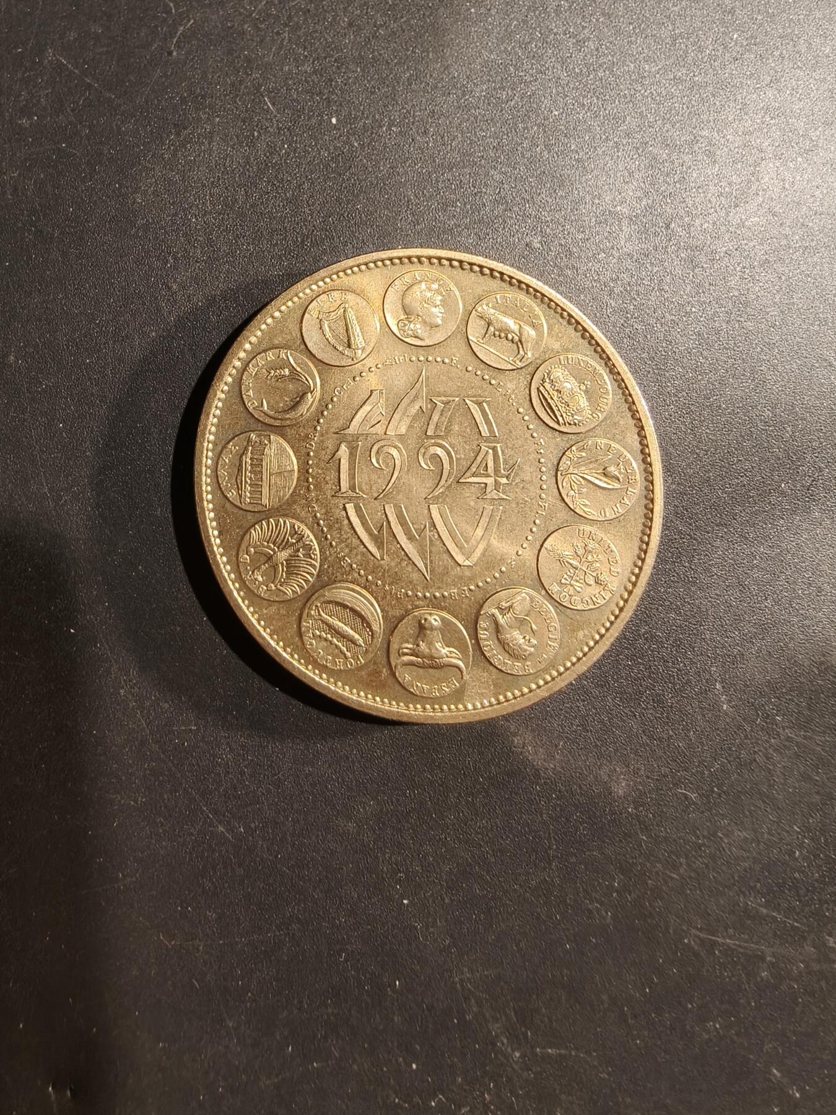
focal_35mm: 23
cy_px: 558
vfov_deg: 73.9
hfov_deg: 58.9
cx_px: 418
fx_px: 741
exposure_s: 1/84.7
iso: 160
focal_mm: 2.32
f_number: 2
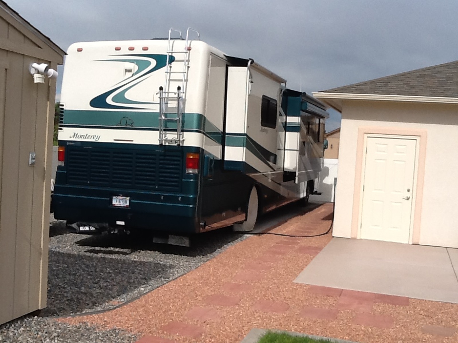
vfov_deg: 32.9
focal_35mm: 44
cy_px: 172
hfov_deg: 42.9
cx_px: 229
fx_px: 582
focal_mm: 2.03
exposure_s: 1/1783
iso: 40
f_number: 2.4
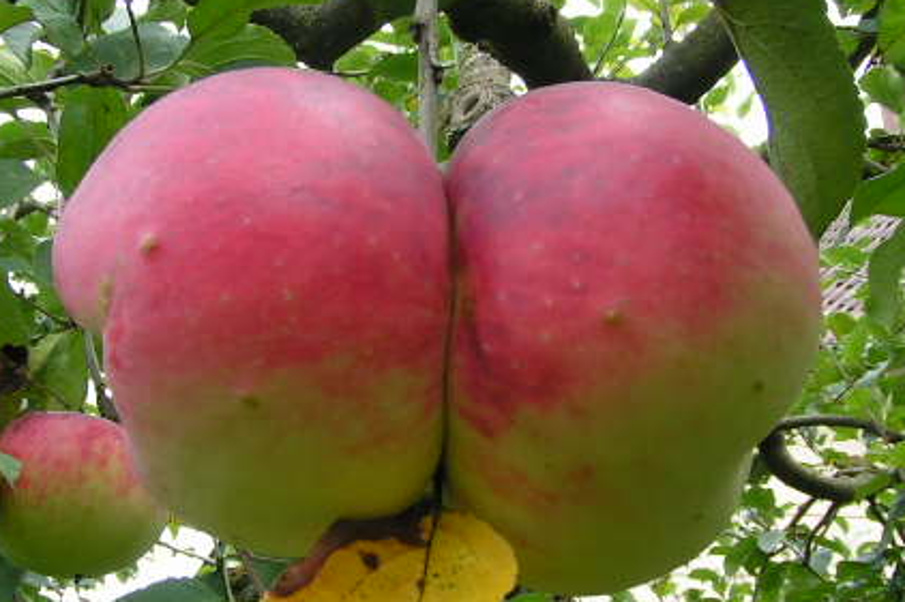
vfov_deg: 22.6
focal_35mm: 60
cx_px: 390
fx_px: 1508
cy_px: 300
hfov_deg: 33.4
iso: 50
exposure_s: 1/80
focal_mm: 5.8
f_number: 4.5
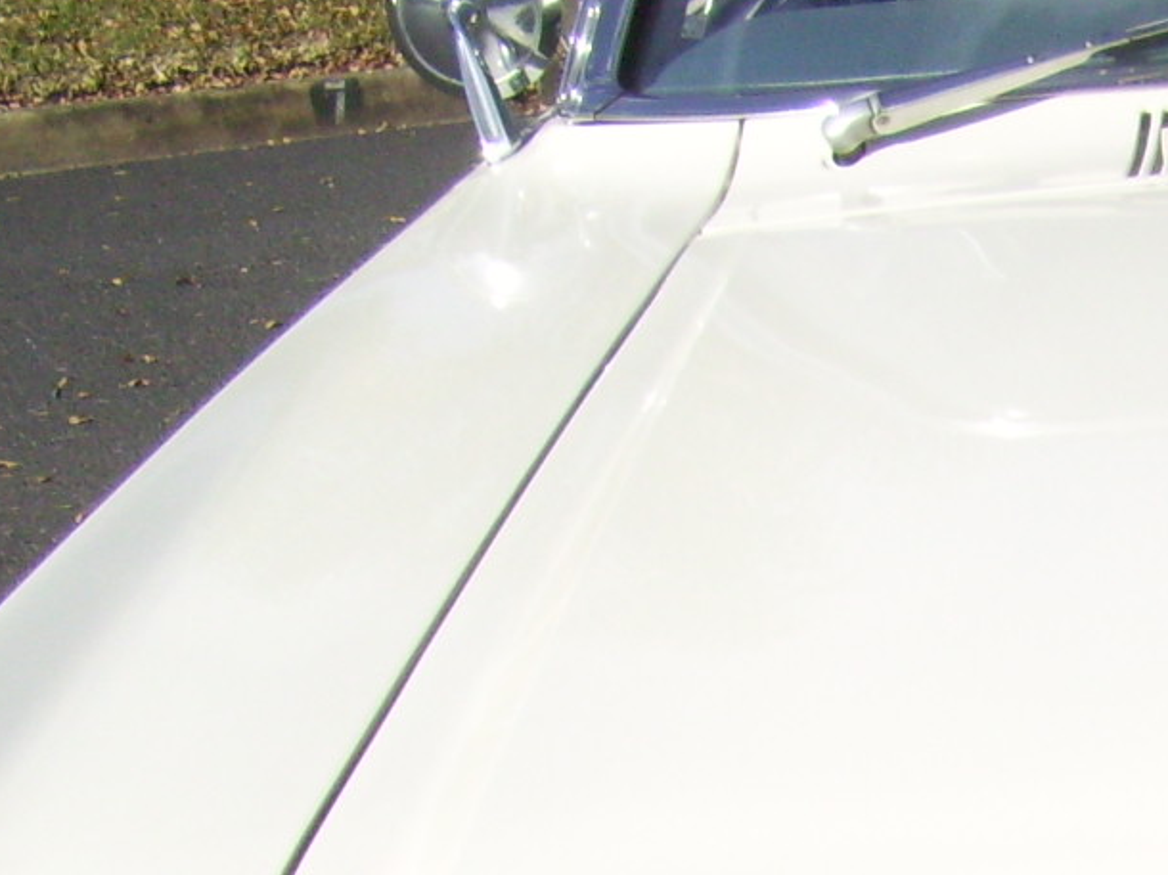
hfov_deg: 13.5
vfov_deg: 10.4
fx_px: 4587
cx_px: 1846
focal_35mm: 136
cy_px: 1465
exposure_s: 1/320
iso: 80
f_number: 5.6
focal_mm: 5.7
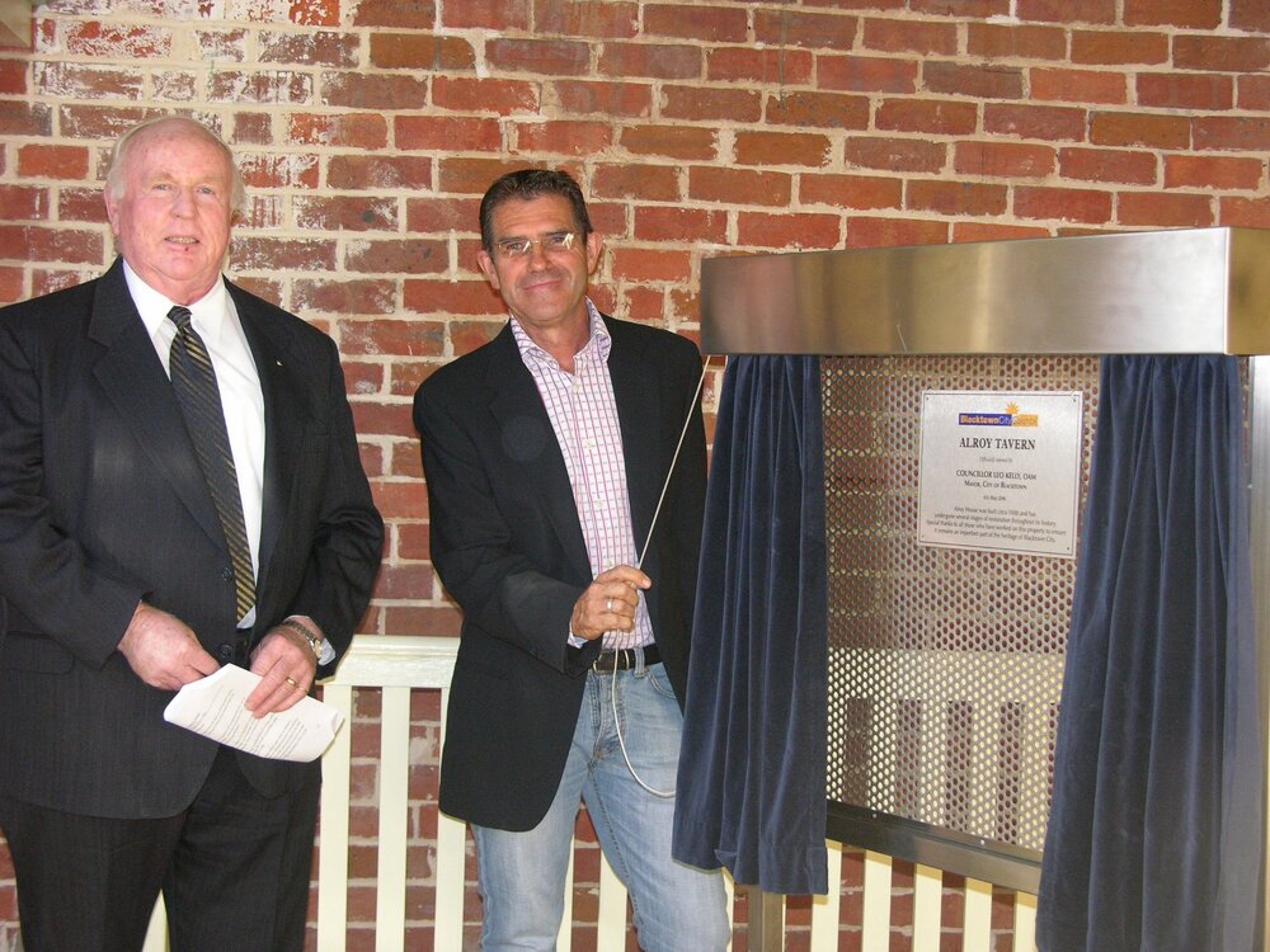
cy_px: 476
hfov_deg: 31.2
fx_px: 2275
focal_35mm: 62
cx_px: 635
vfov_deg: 23.7
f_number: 3.2
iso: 200
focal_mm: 15.7
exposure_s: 1/120
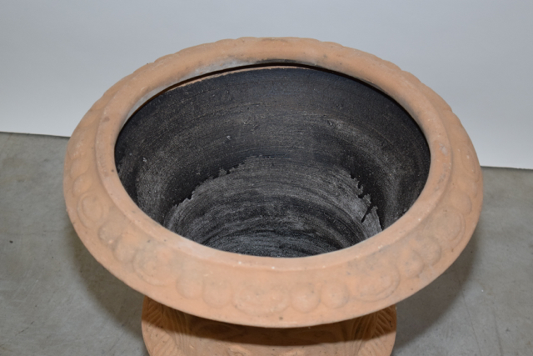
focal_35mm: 78
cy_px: 178
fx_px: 1155
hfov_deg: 26.0
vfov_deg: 17.5
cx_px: 266
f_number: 5.6
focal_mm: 52
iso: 800
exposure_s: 1/125
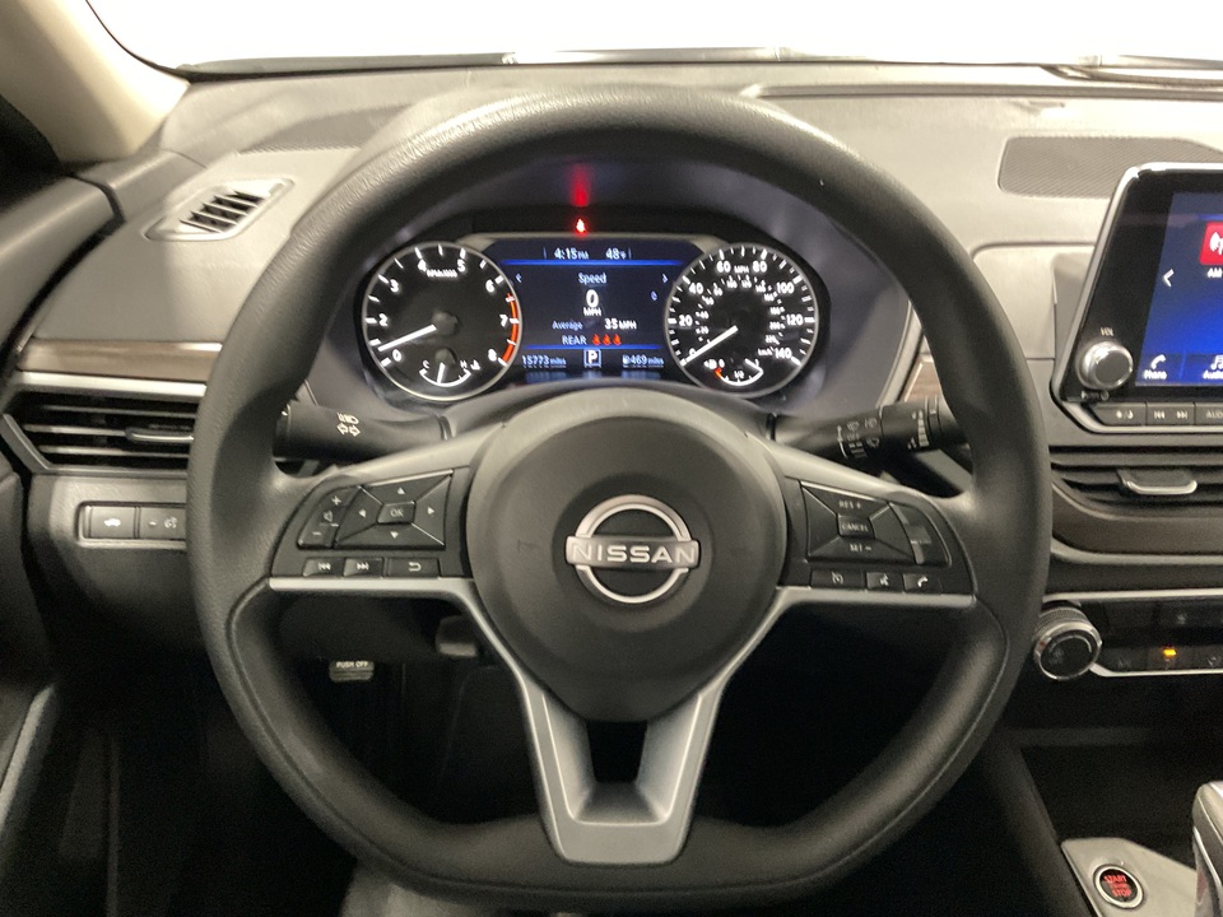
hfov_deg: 61.7
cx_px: 612
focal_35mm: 29
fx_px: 1025
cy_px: 458
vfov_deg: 48.2
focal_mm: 3
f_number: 1.8
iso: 400
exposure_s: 1/25
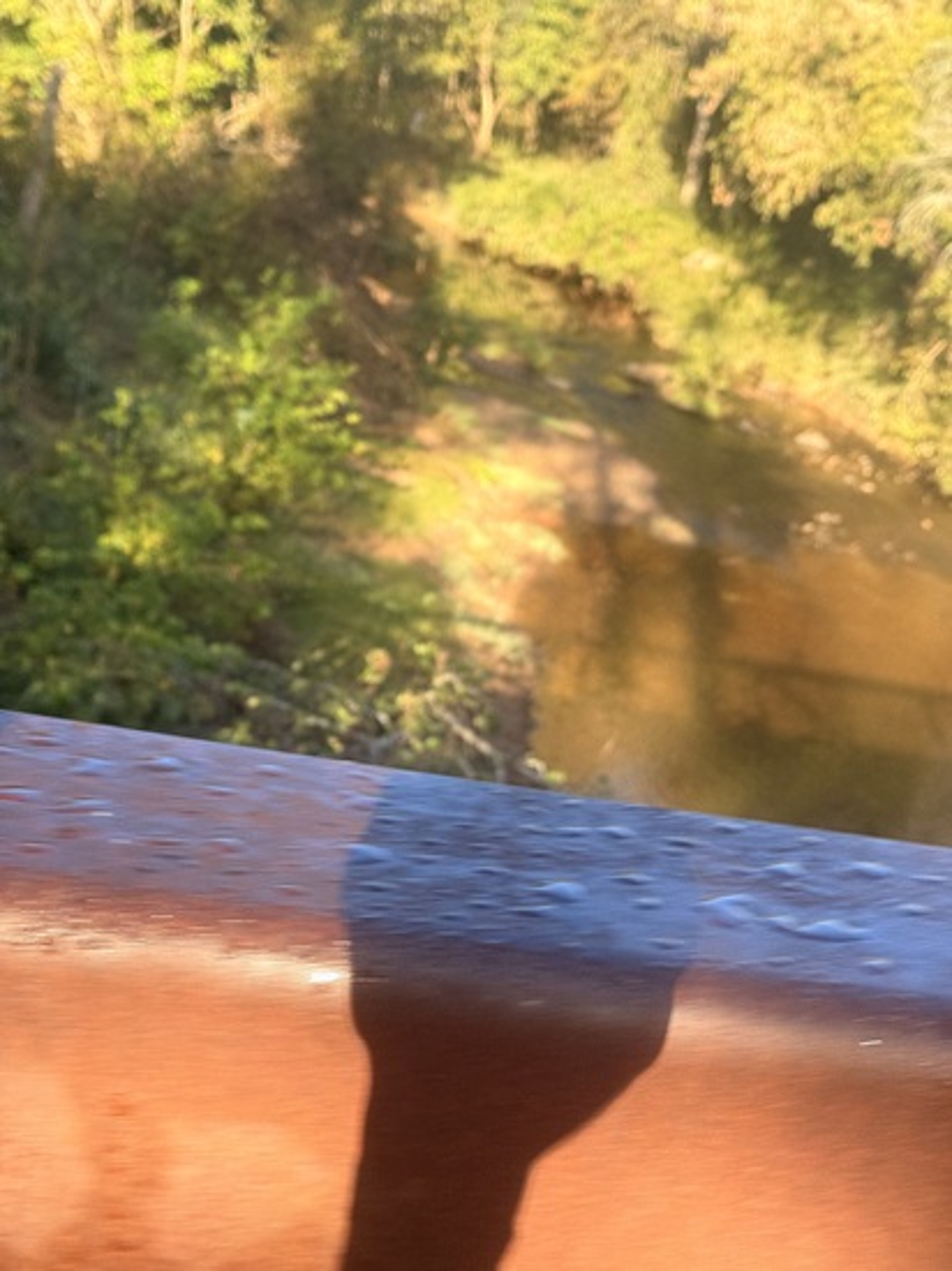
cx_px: 476
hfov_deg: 30.2
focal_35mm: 48
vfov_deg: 39.7
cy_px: 636
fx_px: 1761
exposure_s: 1/409
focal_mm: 6.76
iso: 64
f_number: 1.78
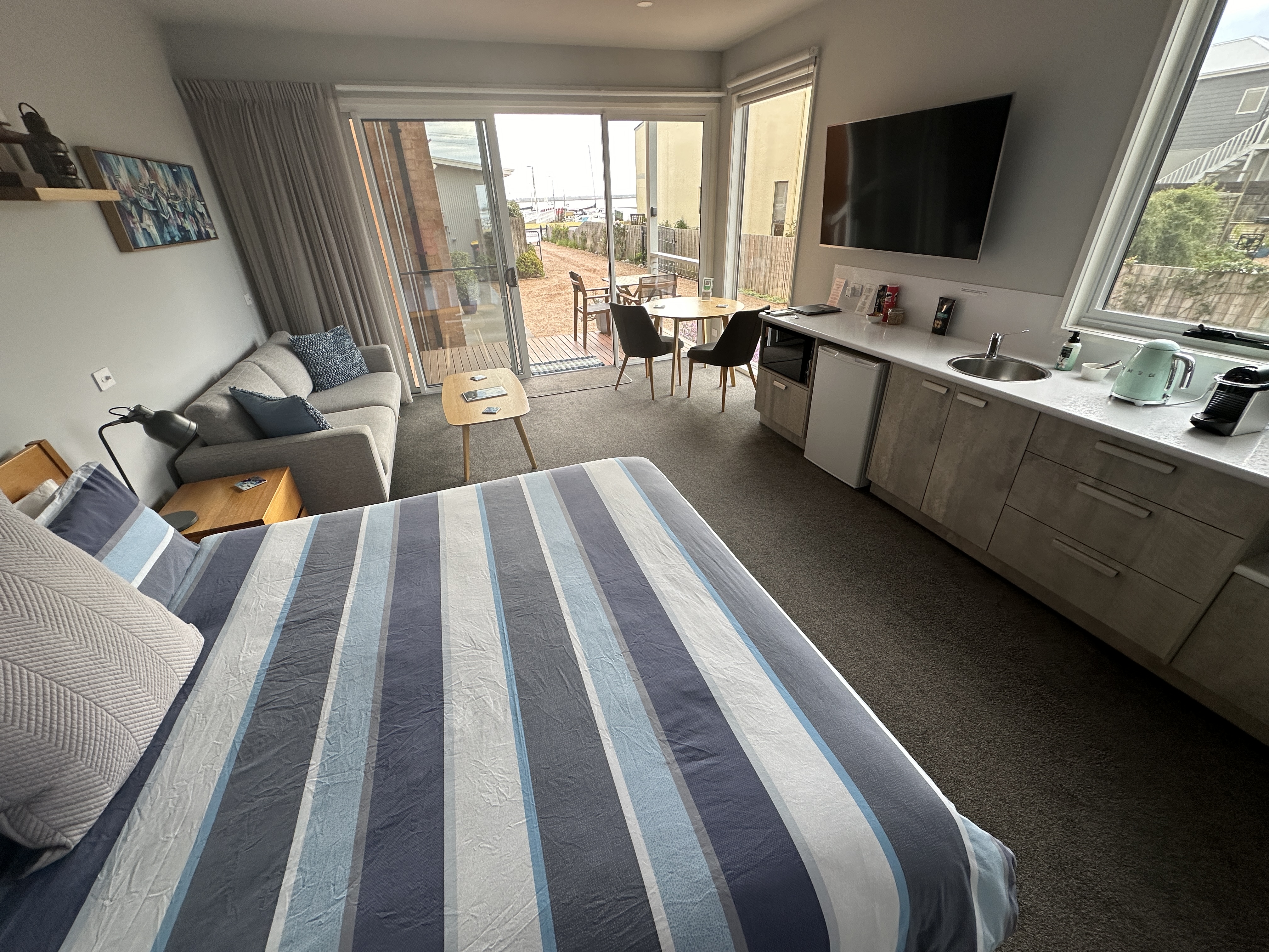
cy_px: 476
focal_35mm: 14
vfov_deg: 85.7
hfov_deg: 102.1
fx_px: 513
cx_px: 634
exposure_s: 1/99
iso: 100
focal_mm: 2.22
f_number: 2.2
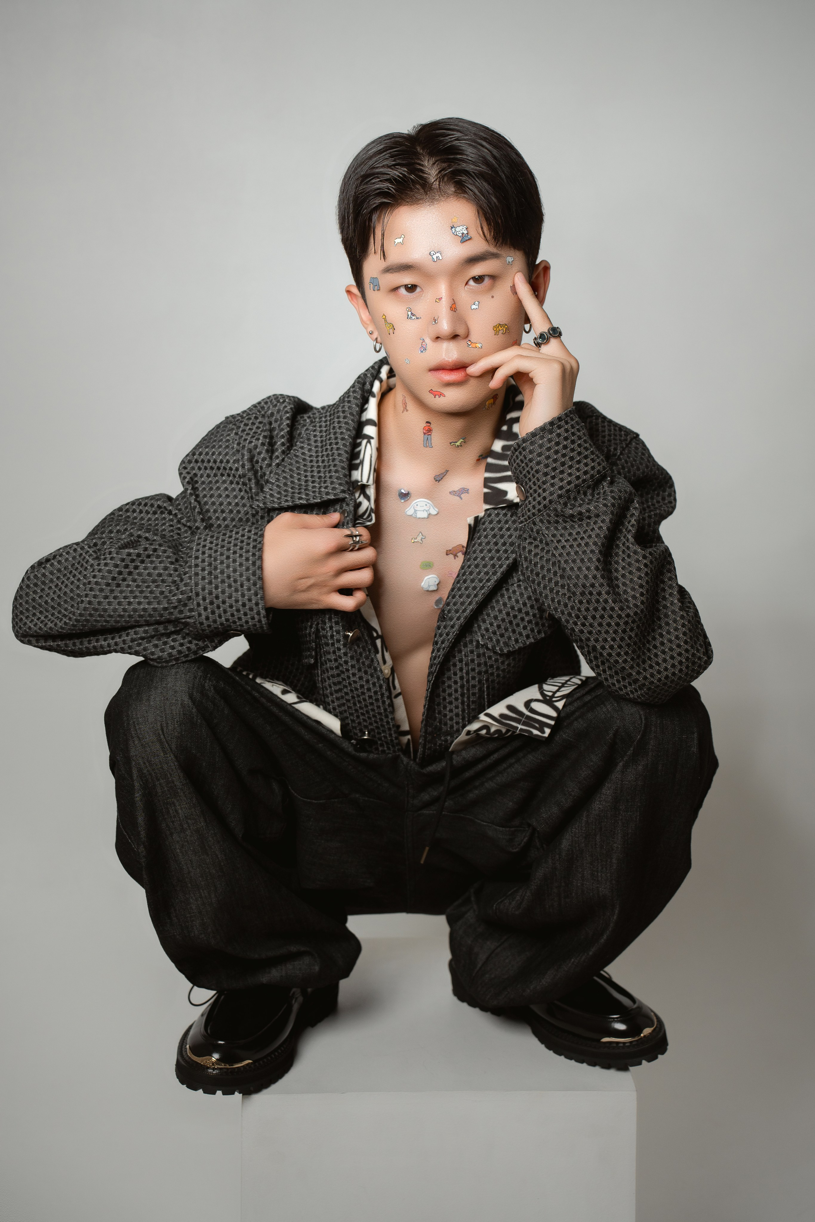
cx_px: 408
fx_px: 2139
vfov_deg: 31.9
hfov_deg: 21.6
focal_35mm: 63
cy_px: 611
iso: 400
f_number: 4
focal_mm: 63
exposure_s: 1/160
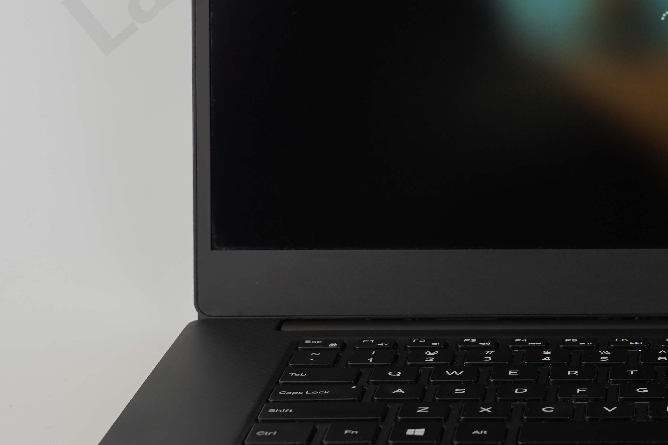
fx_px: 2232
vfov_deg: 11.4
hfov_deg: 16.6
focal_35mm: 120
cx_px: 713
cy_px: 137
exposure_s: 1/60
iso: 100
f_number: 4.5
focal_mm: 31
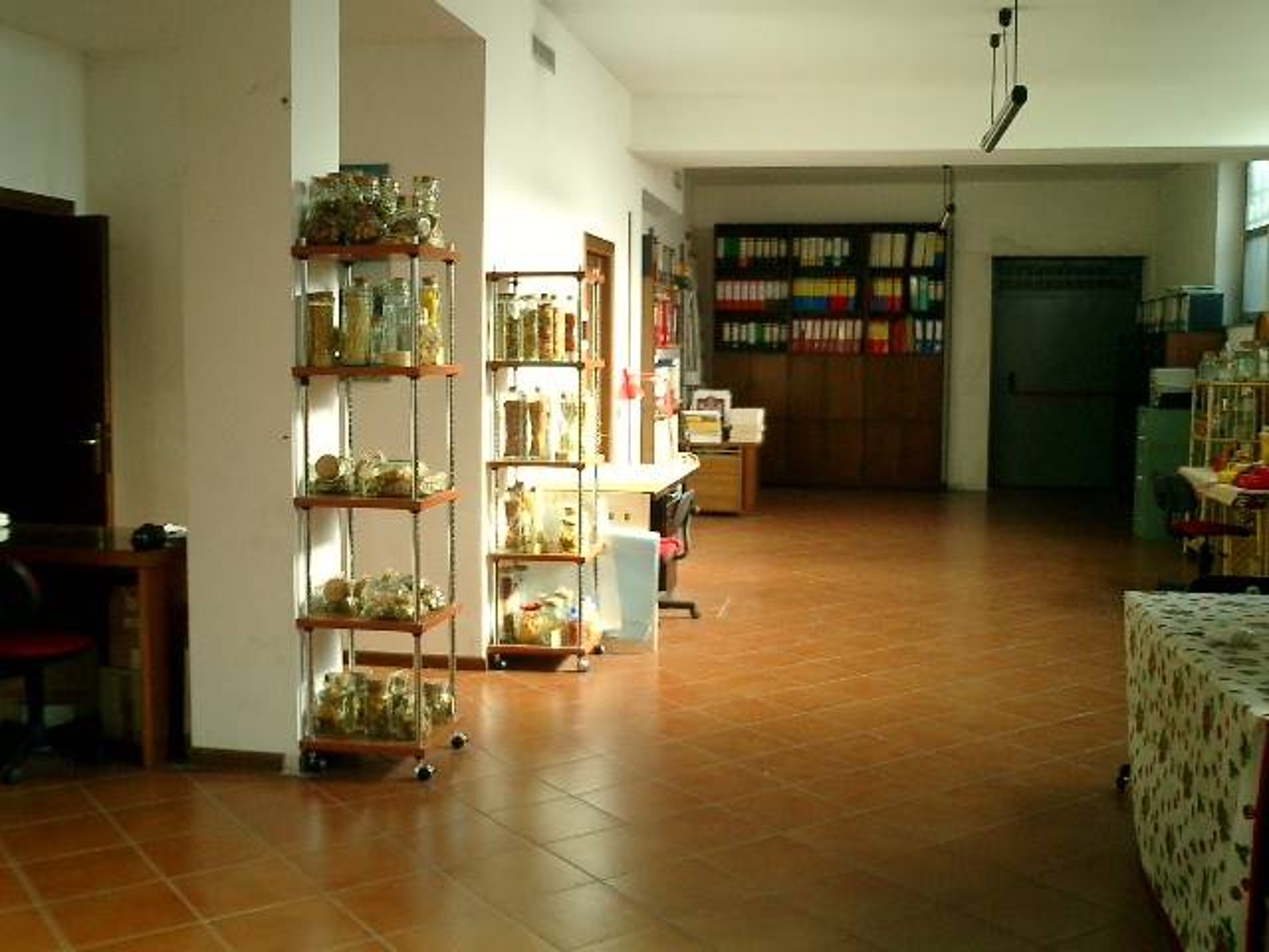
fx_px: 1320
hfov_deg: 51.4
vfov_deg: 39.7
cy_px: 476
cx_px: 634
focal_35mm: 36
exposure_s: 1/40
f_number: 3.2
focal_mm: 7.5
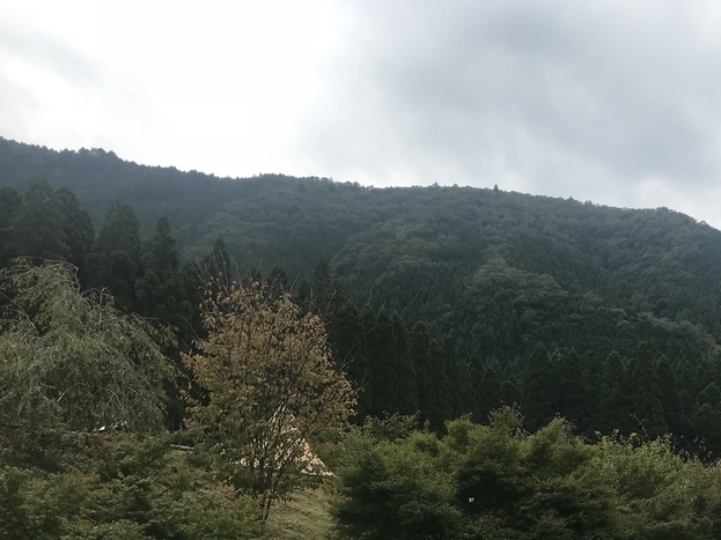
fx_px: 958
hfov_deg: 40.1
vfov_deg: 30.7
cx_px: 540
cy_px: 434
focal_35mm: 46
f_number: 1.8
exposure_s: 1/1277
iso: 20
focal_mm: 3.99
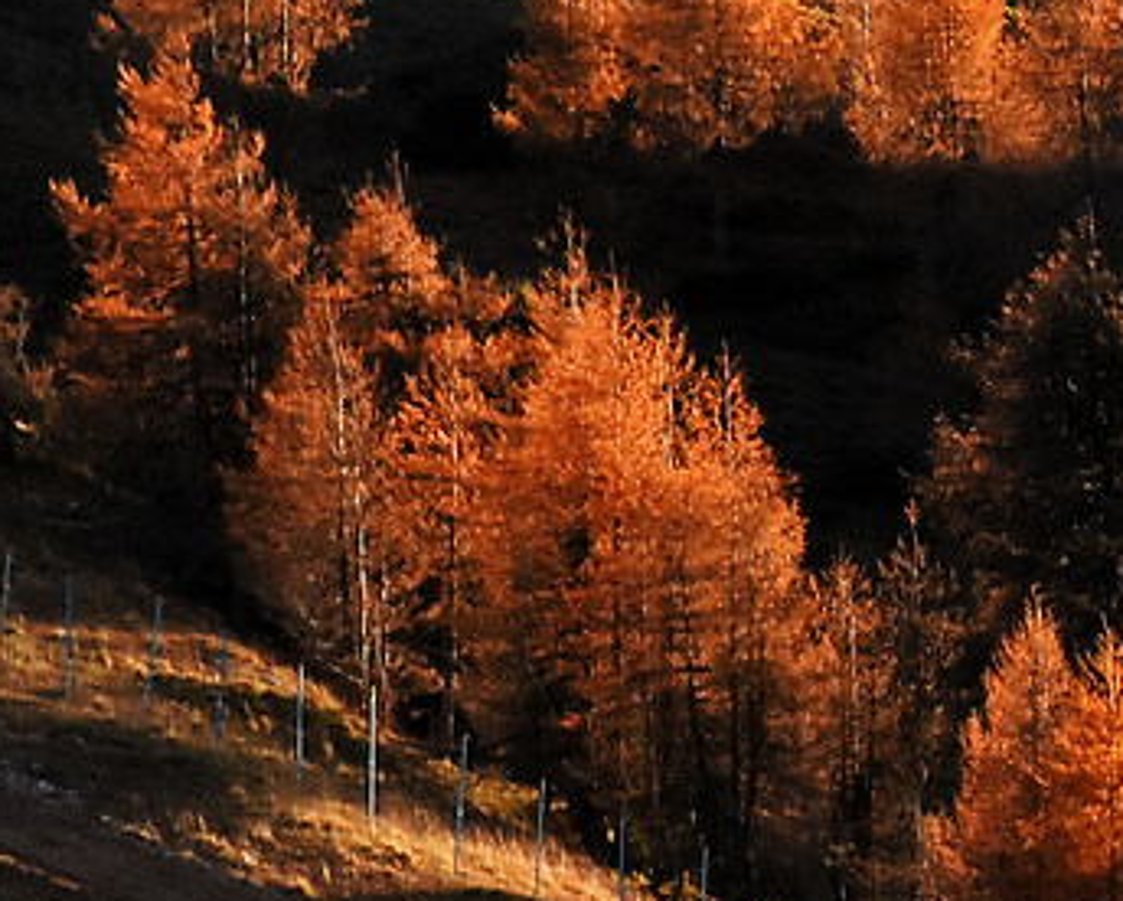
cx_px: 3013
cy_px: 478
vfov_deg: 2.0
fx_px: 26120
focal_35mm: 785
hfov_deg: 2.4
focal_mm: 120
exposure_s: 1/100
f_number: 9
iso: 320
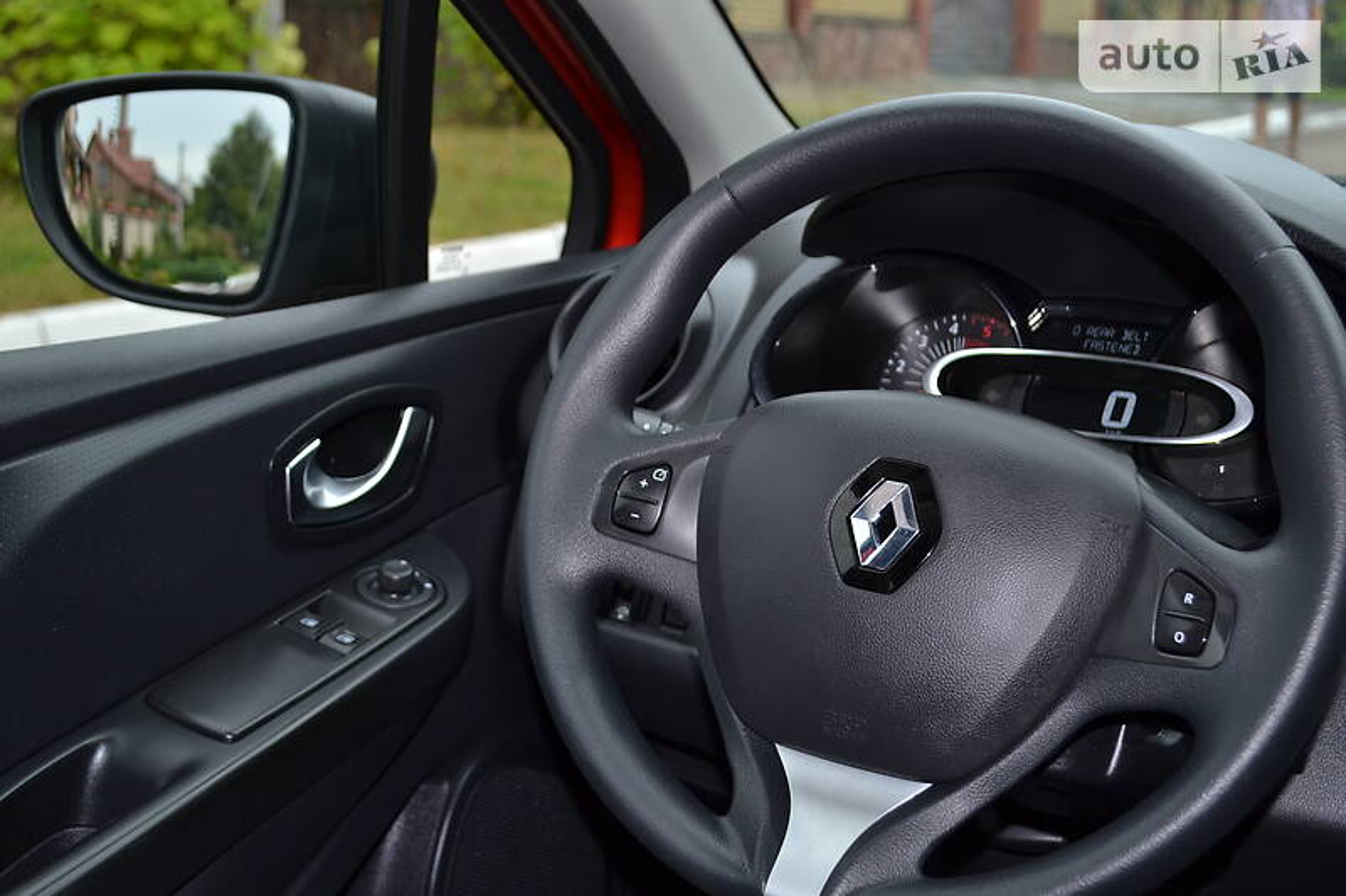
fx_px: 1962
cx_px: 673
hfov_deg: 37.9
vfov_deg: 25.7
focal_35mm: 52
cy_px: 448
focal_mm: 35
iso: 200
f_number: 5
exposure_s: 1/60
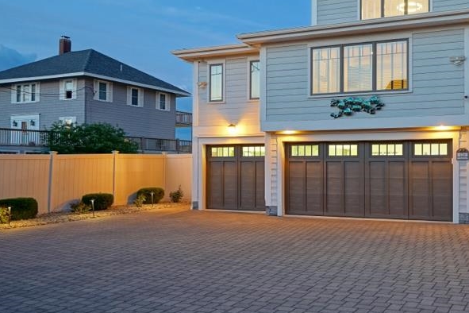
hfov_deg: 48.2
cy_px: 154
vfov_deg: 34.0
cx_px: 327
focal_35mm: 39
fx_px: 511
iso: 800
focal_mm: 18.1
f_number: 2.8
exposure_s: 1/10
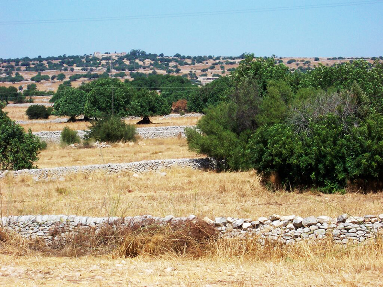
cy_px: 144
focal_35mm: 144
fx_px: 1593
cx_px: 192
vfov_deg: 10.3
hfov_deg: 13.7
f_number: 9.5
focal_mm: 22.4
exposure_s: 1/350
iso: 100
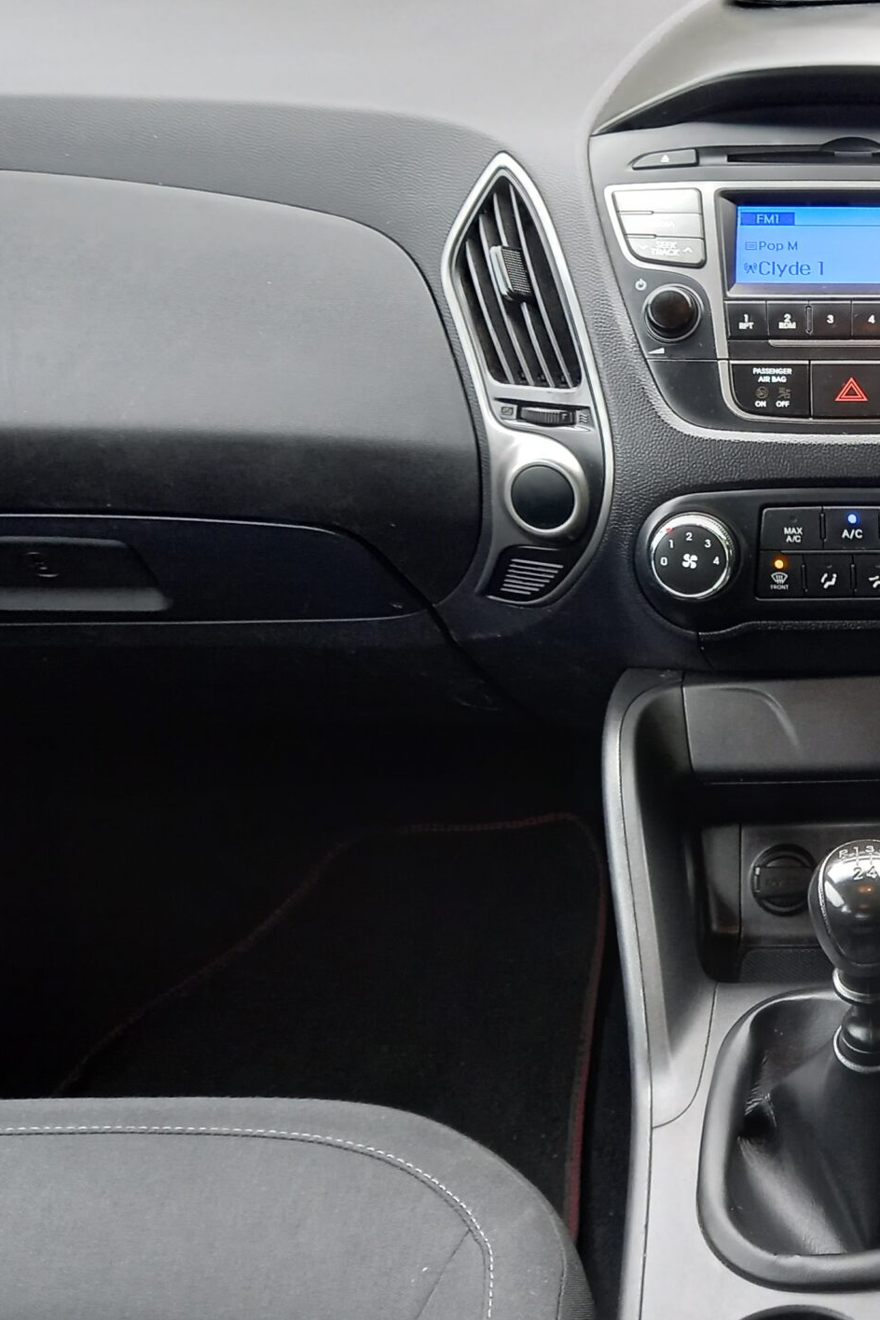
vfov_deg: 41.7
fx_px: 1723
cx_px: 1019
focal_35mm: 47
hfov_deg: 26.0
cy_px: 528
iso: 200
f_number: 2
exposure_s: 1/40
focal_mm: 4.6
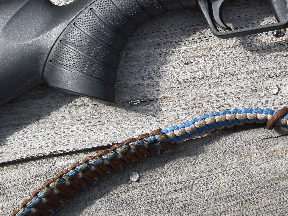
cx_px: 351
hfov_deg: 21.5
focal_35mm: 84
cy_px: 16
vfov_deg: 17.3
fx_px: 699
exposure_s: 1/125
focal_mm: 32
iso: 200
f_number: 9
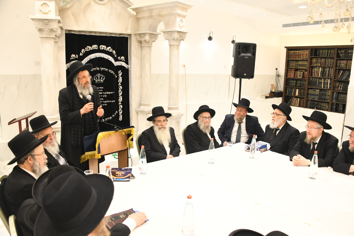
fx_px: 275
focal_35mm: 28
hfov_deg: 65.5
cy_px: 118
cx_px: 177
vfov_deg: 46.4
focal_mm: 28
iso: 1250
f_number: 5.6
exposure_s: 1/125
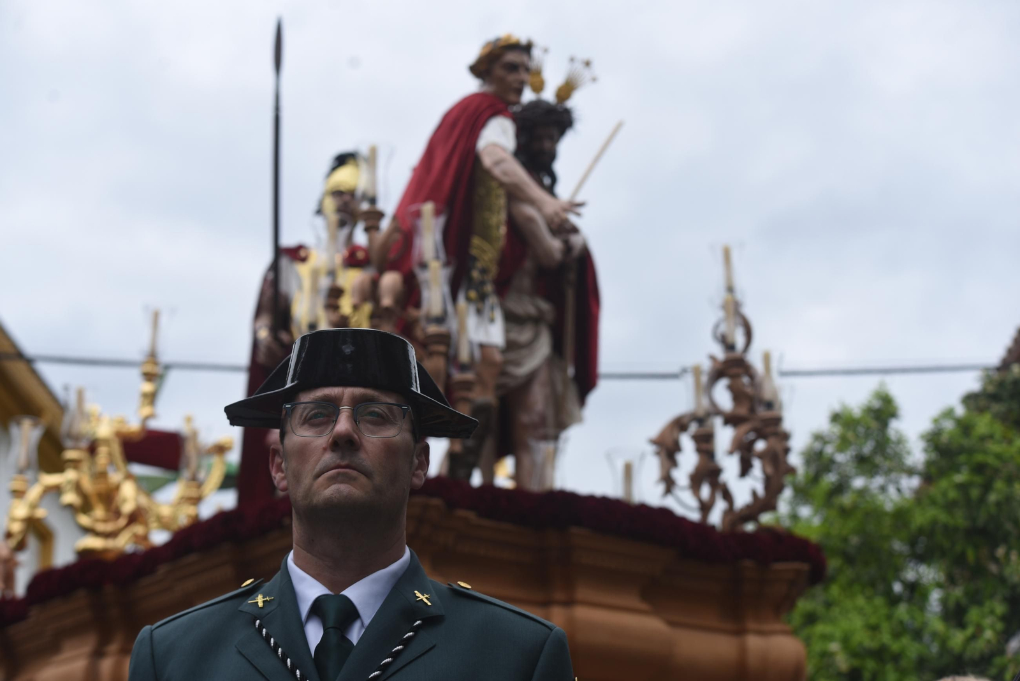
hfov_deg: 28.8
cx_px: 510
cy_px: 340
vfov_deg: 19.5
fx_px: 1984
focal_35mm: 70
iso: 160
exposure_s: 1/500
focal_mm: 70
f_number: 5
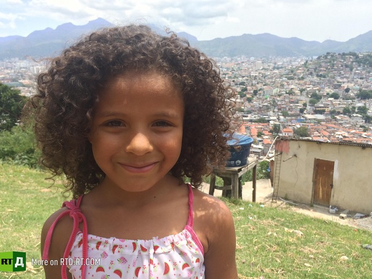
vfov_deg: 46.8
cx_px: 184
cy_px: 136
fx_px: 322
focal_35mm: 30
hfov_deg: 60.0
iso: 32
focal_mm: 4.15
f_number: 2.2
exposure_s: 1/612
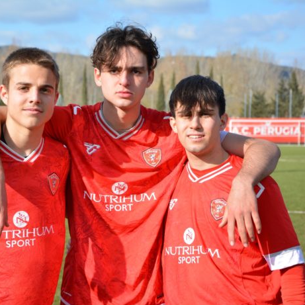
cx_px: 101
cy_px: 153
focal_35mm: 100
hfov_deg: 17.4
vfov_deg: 17.4
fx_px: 997
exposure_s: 1/1250
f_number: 5.6
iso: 400
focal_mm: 52
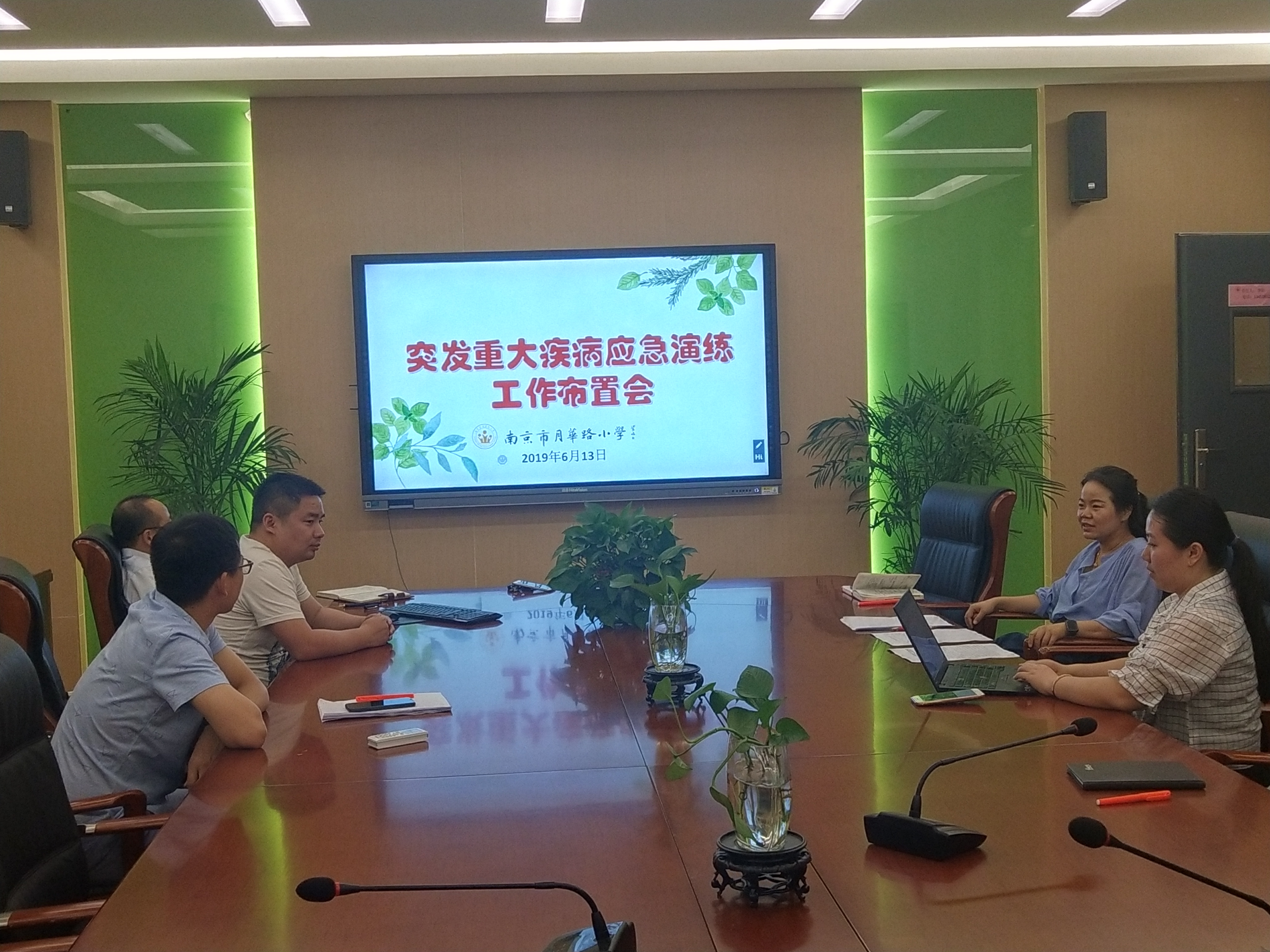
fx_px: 1761
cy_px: 476
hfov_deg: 39.7
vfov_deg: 30.3
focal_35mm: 48
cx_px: 635
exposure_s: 1/100
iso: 210
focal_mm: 3.95
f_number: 1.8
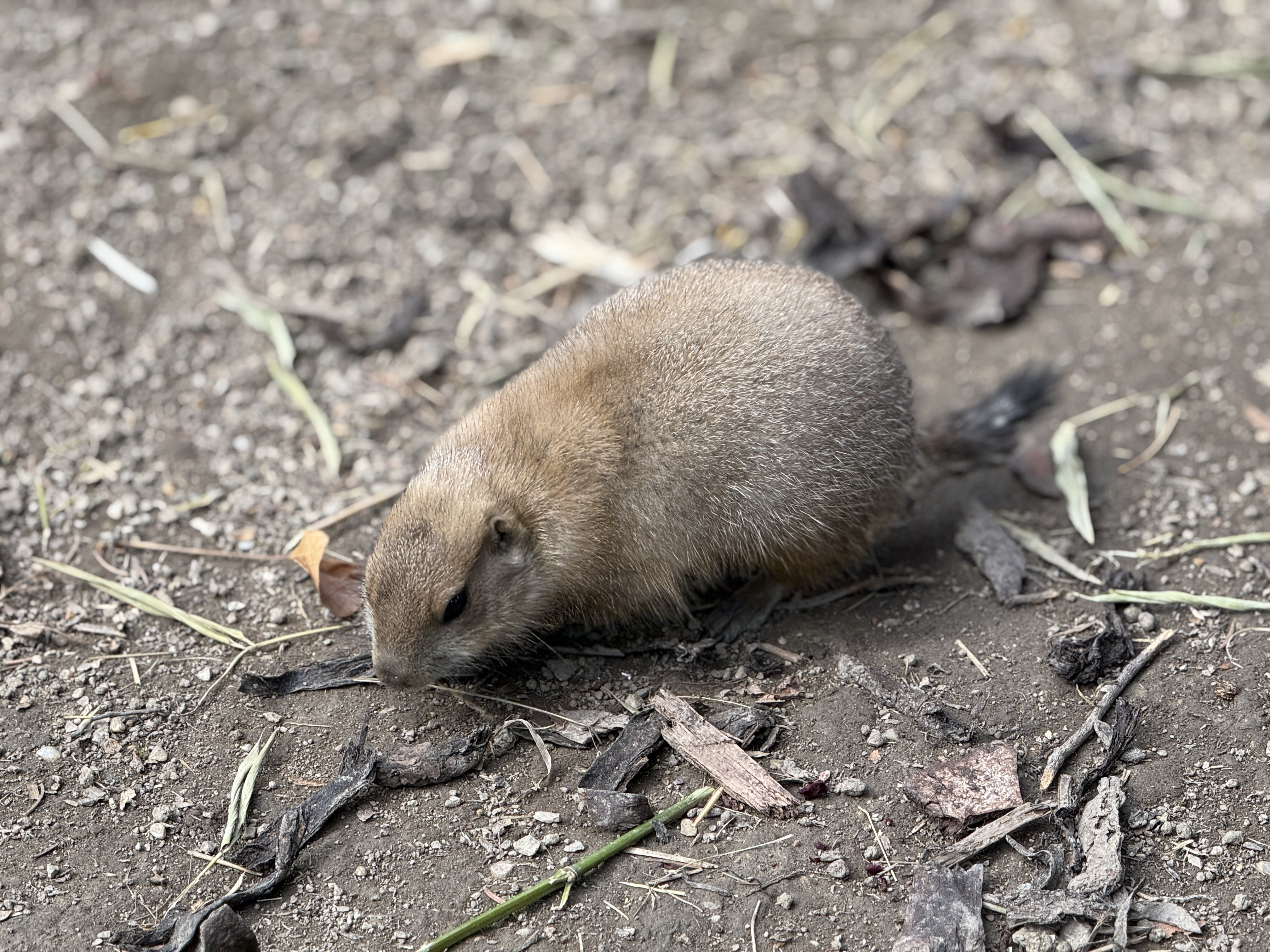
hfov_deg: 16.4
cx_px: 635
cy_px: 476
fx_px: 4403
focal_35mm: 120
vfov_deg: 12.3
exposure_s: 1/159
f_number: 2.8
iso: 50
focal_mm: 15.66
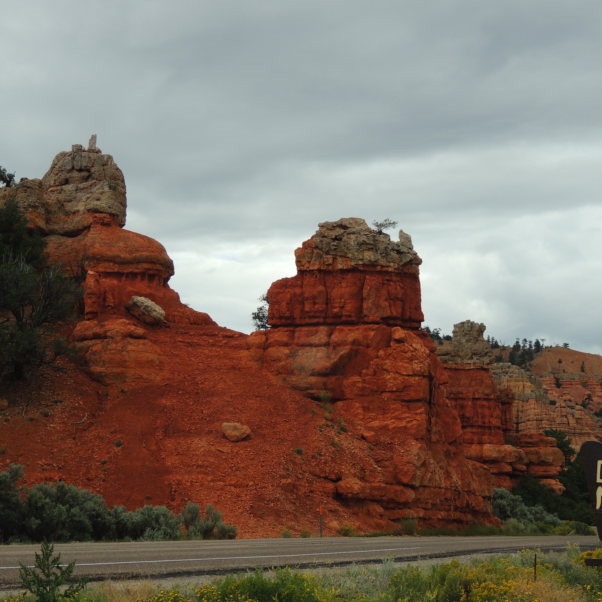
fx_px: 1751
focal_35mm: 89
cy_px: 299
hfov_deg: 19.5
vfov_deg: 19.5
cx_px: 305
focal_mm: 13.3
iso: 100
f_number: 3.9
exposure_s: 1/400
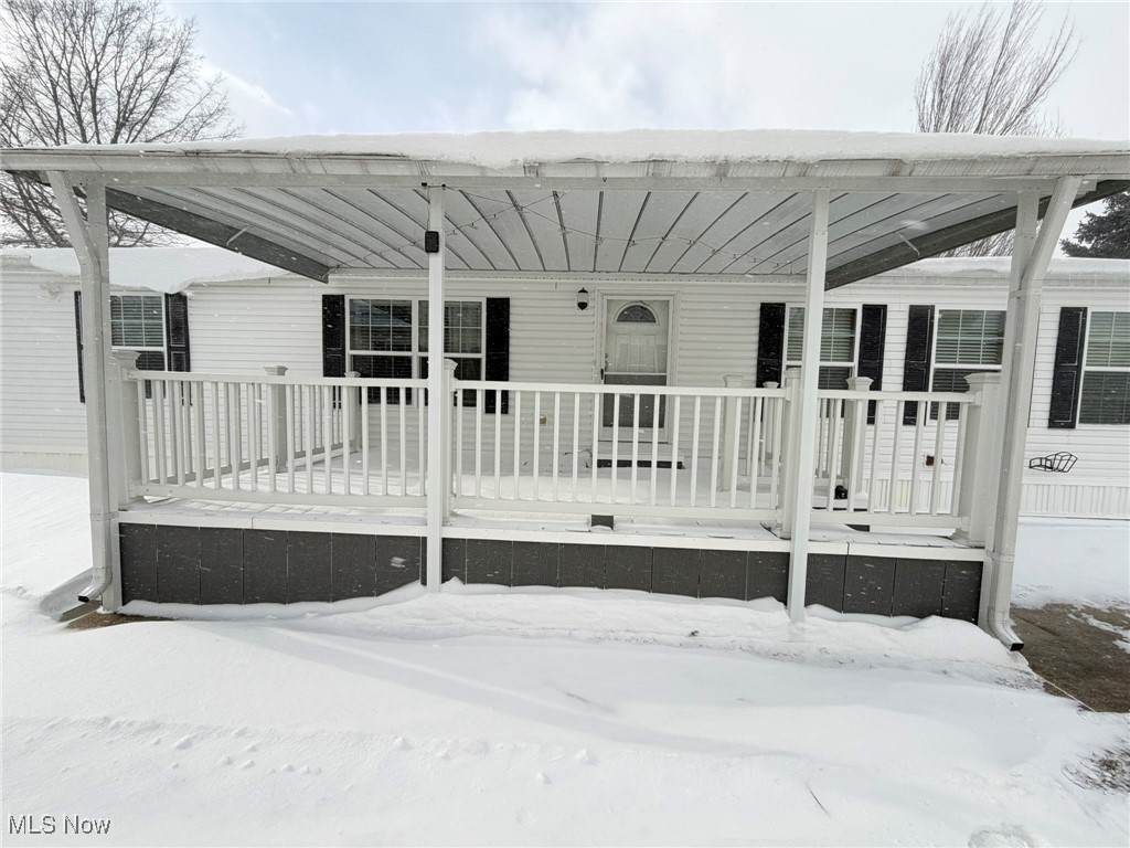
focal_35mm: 14
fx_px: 457
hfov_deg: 102.1
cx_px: 565
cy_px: 424
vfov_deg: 85.7
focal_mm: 2.22
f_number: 2.2
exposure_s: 1/770
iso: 25
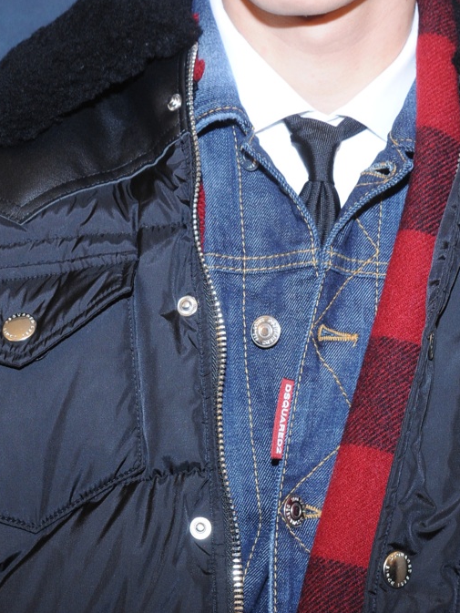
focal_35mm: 133
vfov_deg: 14.6
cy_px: -20
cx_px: 292
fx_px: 2356
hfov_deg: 11.1
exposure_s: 1/80
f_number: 11
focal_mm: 62
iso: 1600
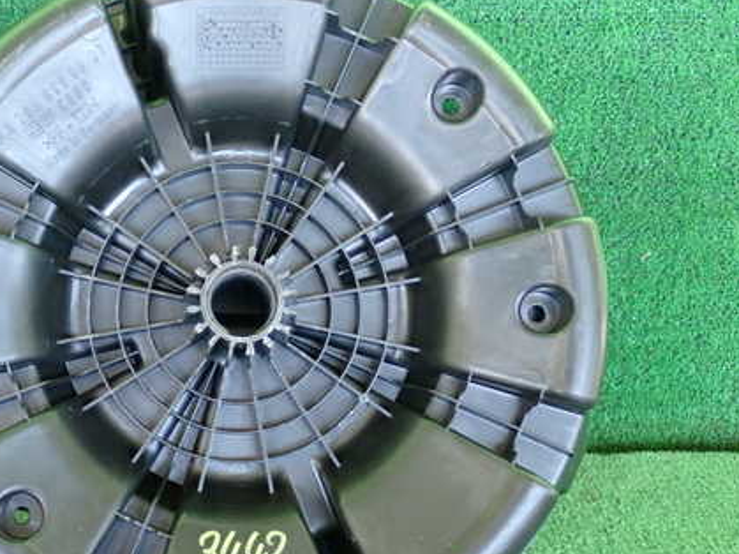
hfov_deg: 30.4
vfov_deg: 23.3
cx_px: 219
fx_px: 1345
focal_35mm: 63
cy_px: 321
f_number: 2.9
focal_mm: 7.84
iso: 800
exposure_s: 1/125
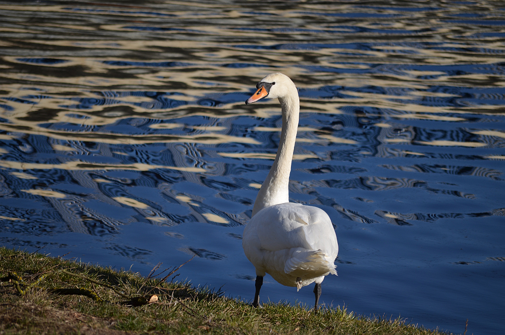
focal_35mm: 300
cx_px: 252
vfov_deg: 4.6
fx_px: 4199
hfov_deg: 6.9
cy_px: 168
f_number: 5.6
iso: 100
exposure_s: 1/800
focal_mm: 200
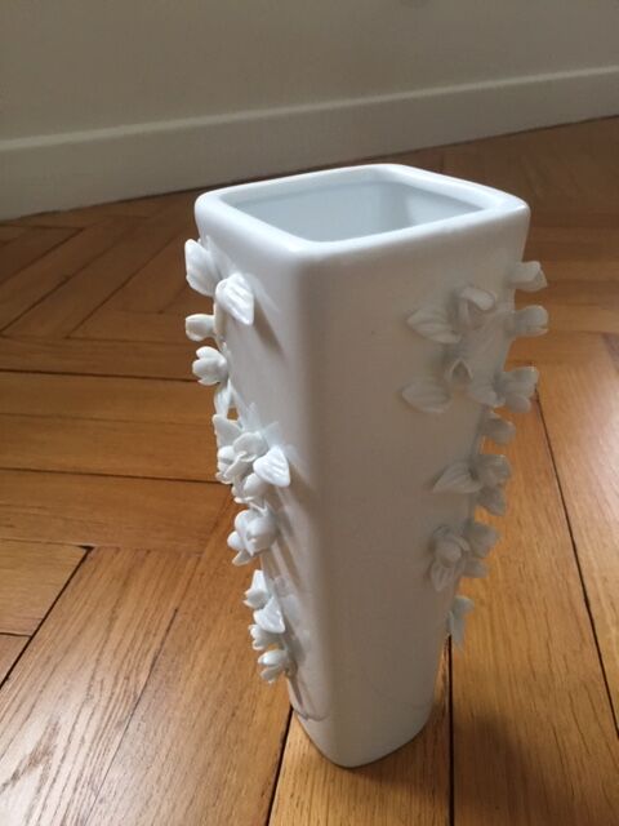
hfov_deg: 48.2
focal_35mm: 29
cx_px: 310
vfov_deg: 61.7
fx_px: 691
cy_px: 413
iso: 125
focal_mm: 4.15
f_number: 2.2
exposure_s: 1/17
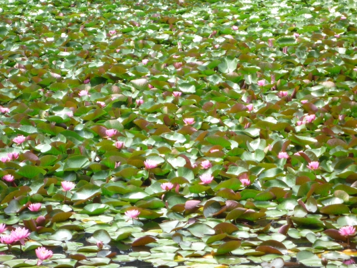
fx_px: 1548
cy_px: 134
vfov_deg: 9.9
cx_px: 178
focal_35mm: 150
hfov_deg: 13.2
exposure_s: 1/125
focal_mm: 22
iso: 125
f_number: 5.9
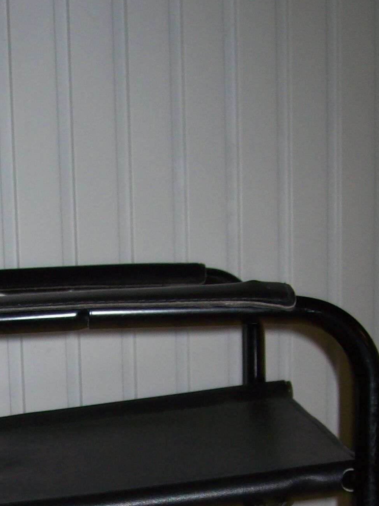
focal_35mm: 79
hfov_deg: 18.5
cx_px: 79
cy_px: 483
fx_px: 1154
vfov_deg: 23.8
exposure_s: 1/64
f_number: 2.7
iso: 80
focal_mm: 6
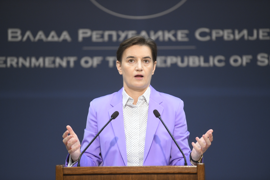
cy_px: 90
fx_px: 1500
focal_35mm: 200
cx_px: 135
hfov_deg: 10.3
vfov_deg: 6.9
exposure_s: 1/320
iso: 1600
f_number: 2.8
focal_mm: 200
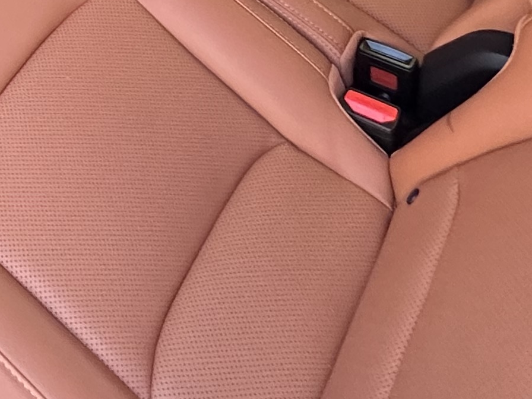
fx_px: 968
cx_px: -143
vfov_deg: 17.8
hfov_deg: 26.5
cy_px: -354
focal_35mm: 63
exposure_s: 1/99
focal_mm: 2.22
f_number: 2.2
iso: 250
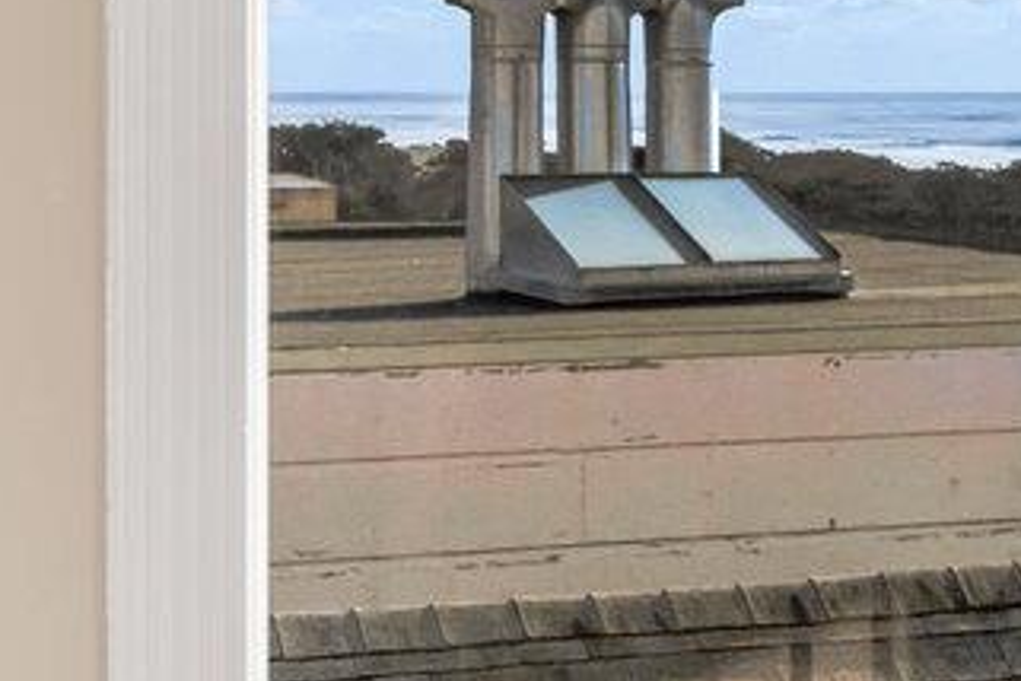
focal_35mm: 115
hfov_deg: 17.5
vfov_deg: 11.9
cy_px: 97
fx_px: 3261
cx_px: 935
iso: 100
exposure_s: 1/200
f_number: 9
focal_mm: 24
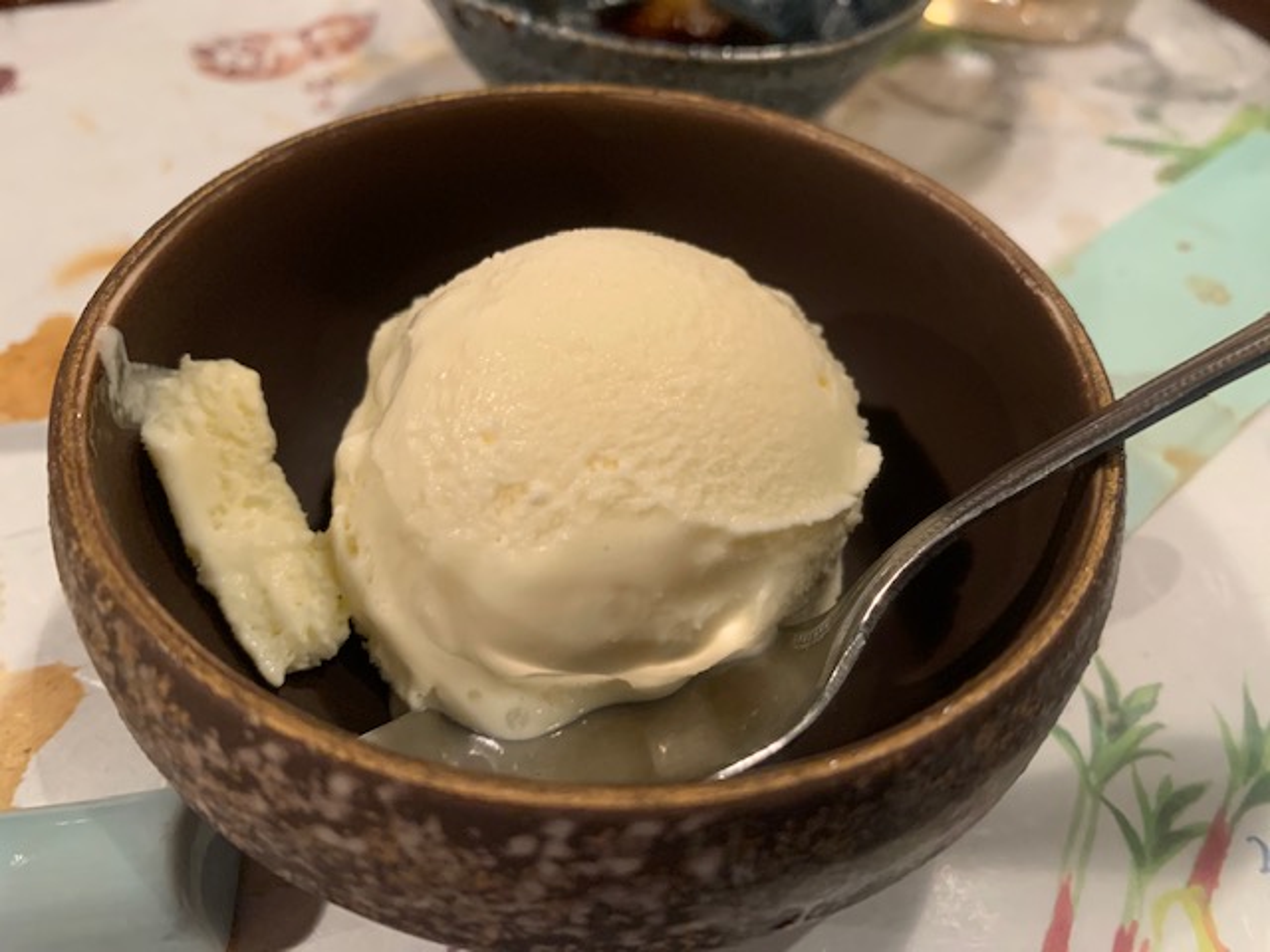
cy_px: 476
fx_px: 954
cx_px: 635
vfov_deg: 53.1
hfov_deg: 67.3
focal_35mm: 26
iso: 400
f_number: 1.8
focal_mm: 4.25
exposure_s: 1/60
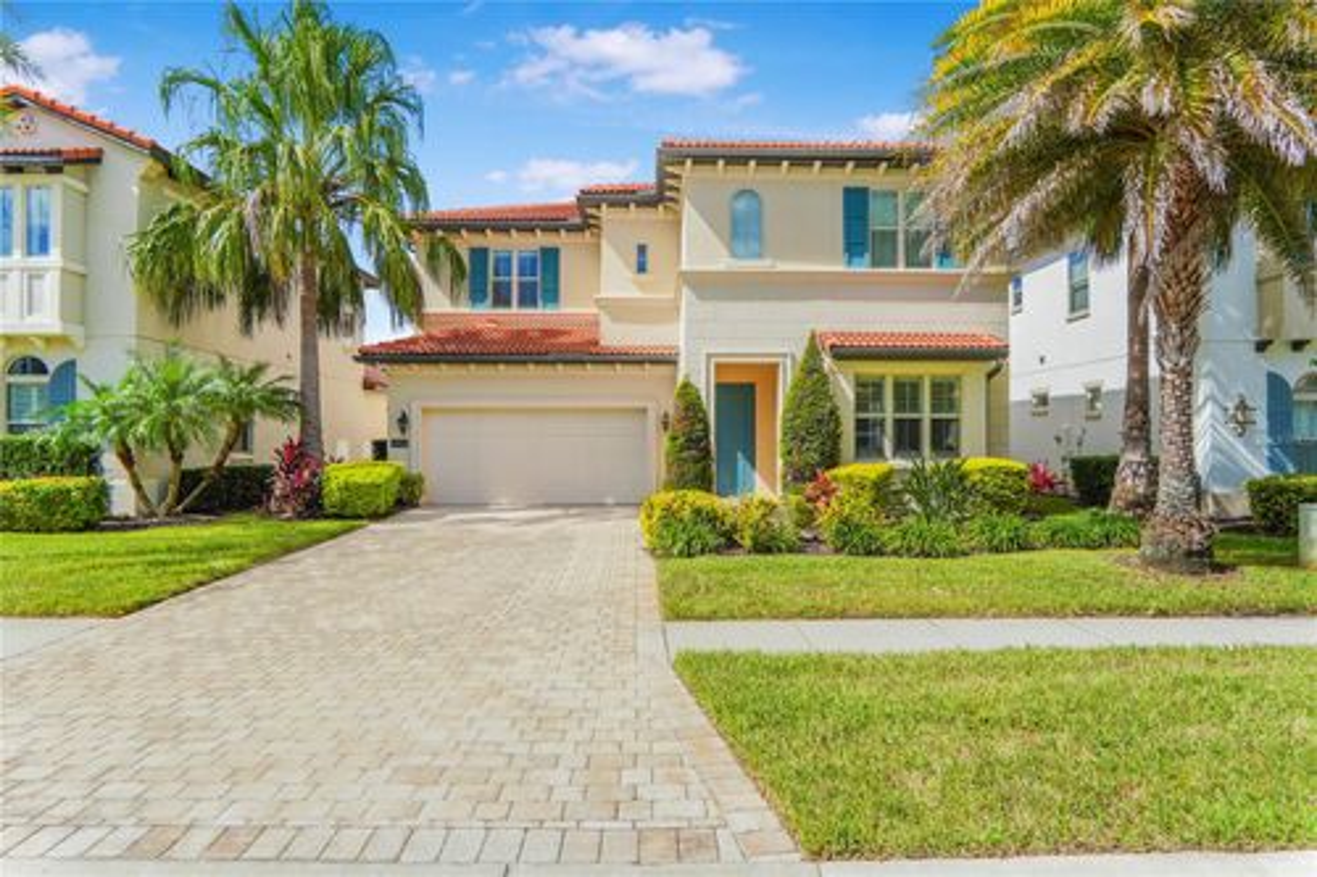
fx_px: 658
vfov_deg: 67.3
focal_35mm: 18
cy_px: 438
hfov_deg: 90.0
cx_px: 658
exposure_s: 1/400
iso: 100
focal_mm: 12
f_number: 6.3
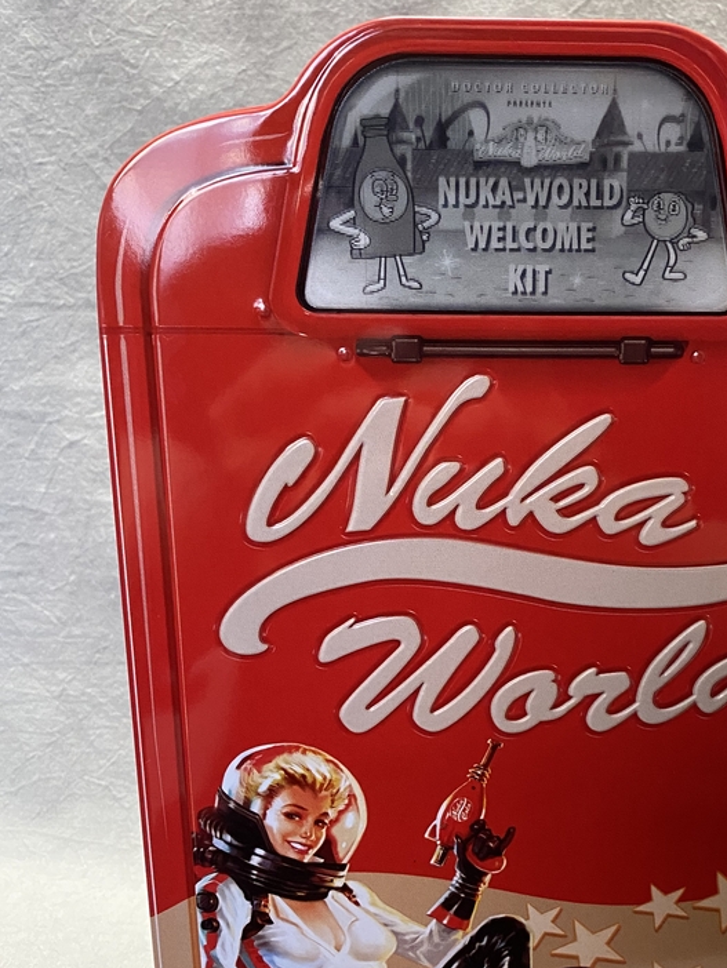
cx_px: 504
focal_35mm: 40
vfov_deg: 46.4
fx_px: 1119
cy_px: 603
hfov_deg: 35.5
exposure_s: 1/50
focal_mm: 4.25
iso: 400
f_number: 1.8
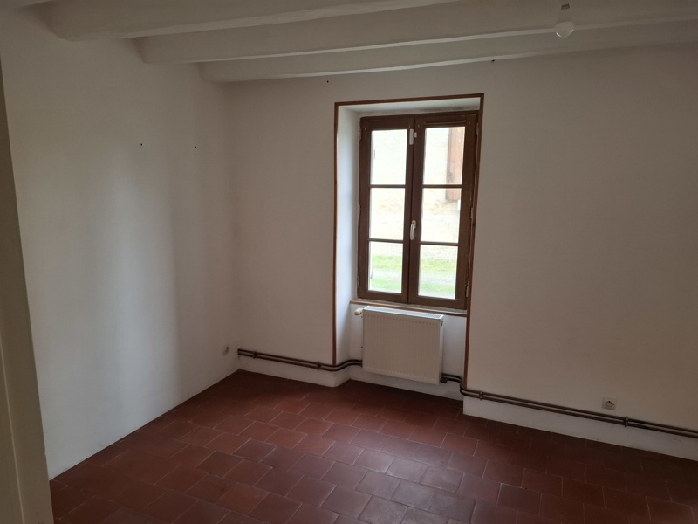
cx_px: 349
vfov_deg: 58.9
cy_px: 262
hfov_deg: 73.9
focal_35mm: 23
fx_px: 464
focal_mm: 5.54
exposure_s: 1/120
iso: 200
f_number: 1.8
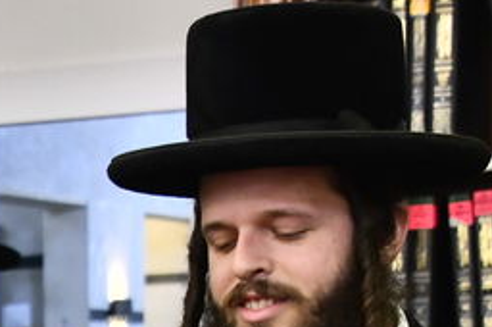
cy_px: 697
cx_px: -375
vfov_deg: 5.5
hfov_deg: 8.3
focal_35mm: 241
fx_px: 3289
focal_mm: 44
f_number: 5.6
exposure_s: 1/125
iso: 1250
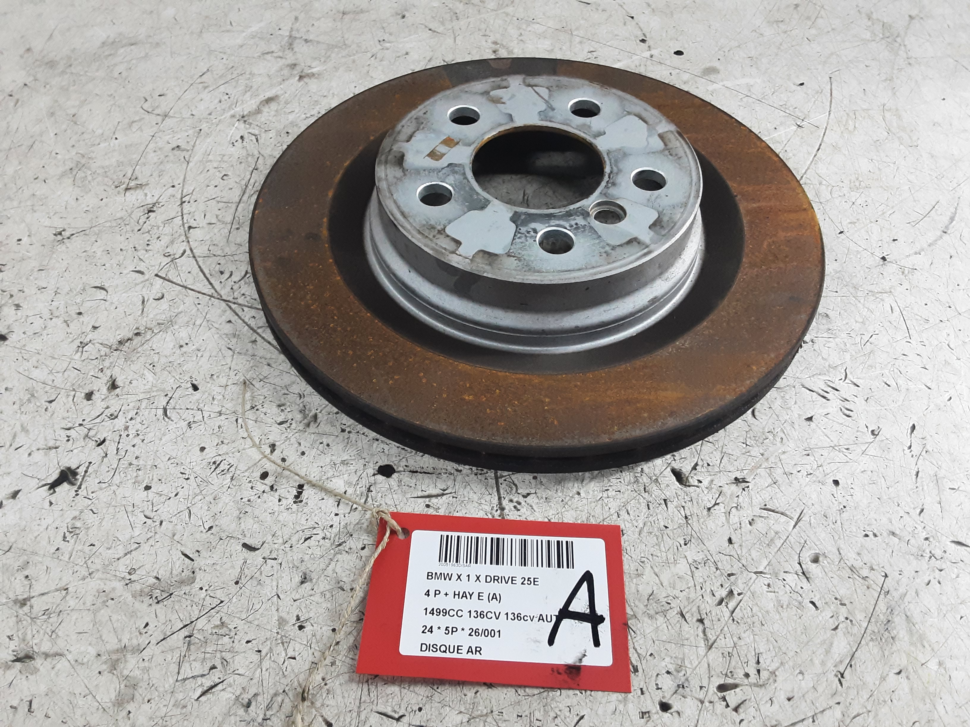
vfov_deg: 51.4
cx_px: 485
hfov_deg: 65.3
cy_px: 364
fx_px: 757
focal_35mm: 27
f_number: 1.9
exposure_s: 1/50
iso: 200
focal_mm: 2.91
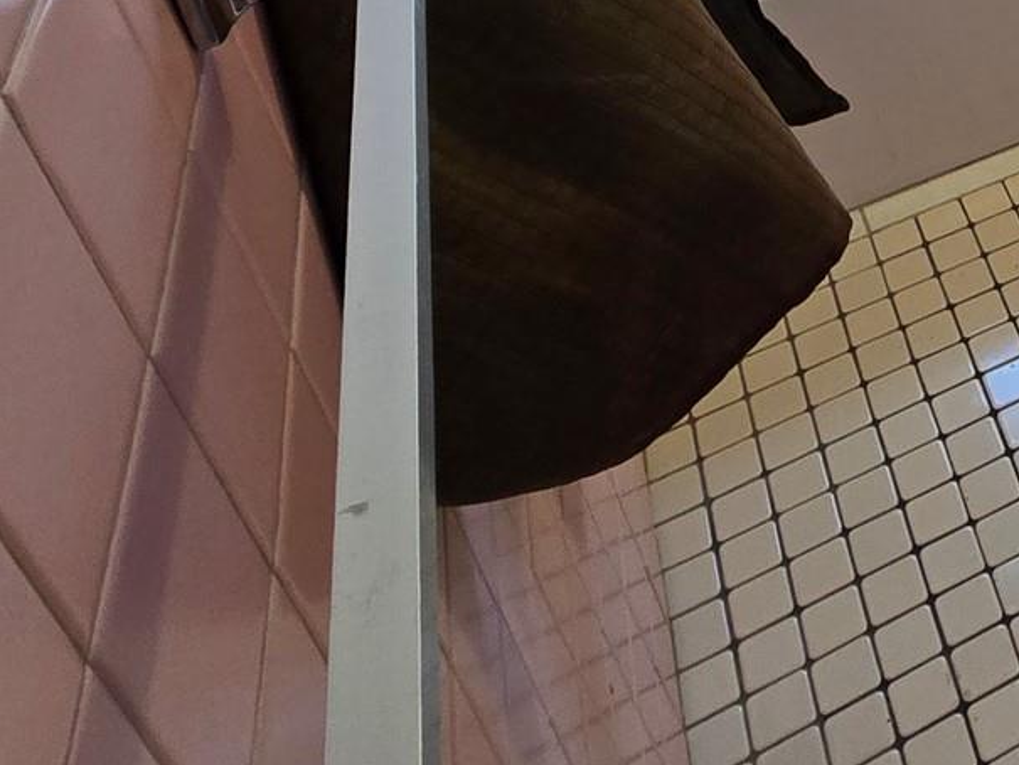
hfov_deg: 30.3
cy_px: -310
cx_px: 1427
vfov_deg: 26.2
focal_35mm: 44
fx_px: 1295
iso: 200
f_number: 2.2
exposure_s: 1/60
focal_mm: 2.2
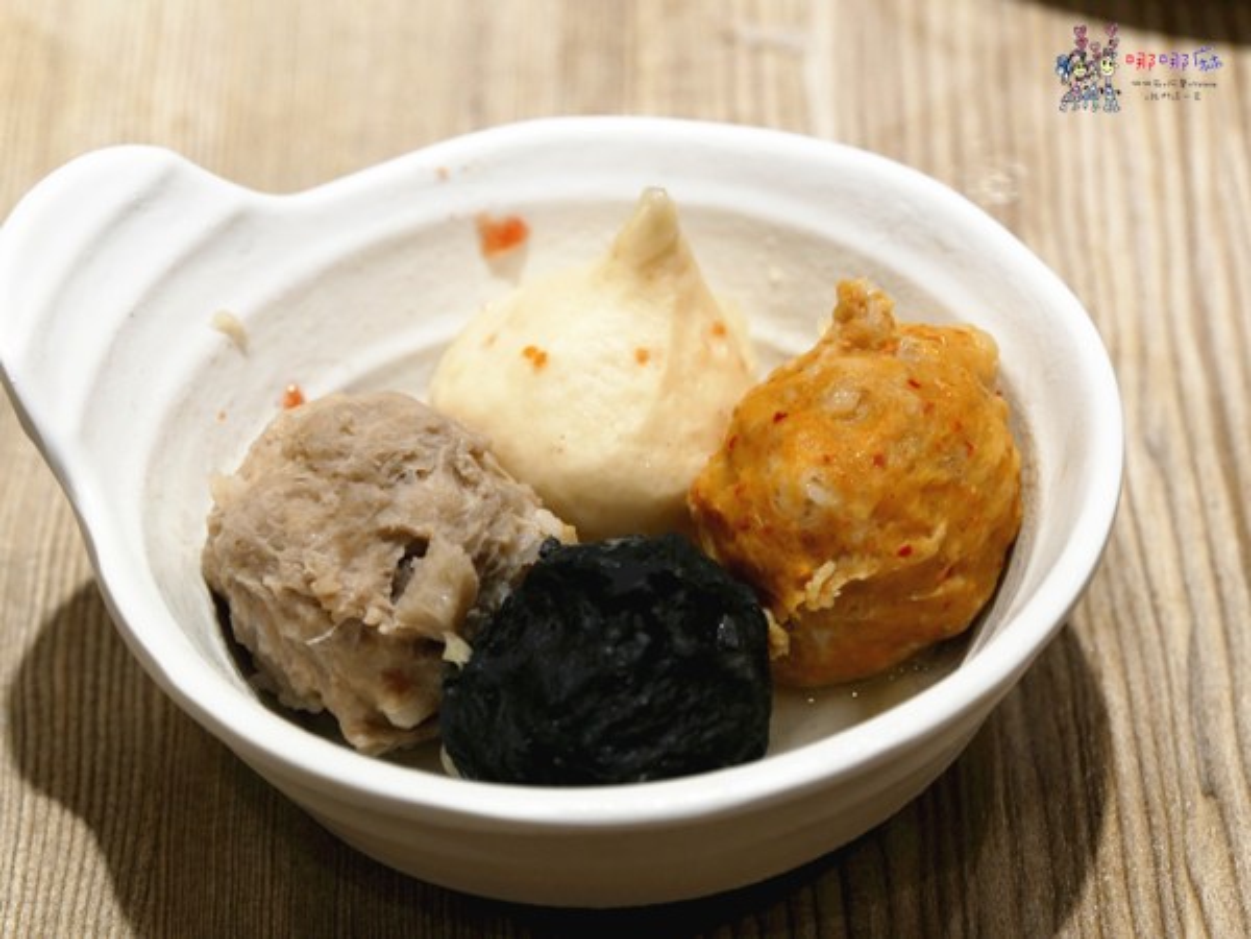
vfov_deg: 13.5
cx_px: 626
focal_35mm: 110
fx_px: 3975
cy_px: 470
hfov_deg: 17.9
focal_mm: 55
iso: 400
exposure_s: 1/80
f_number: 5.1
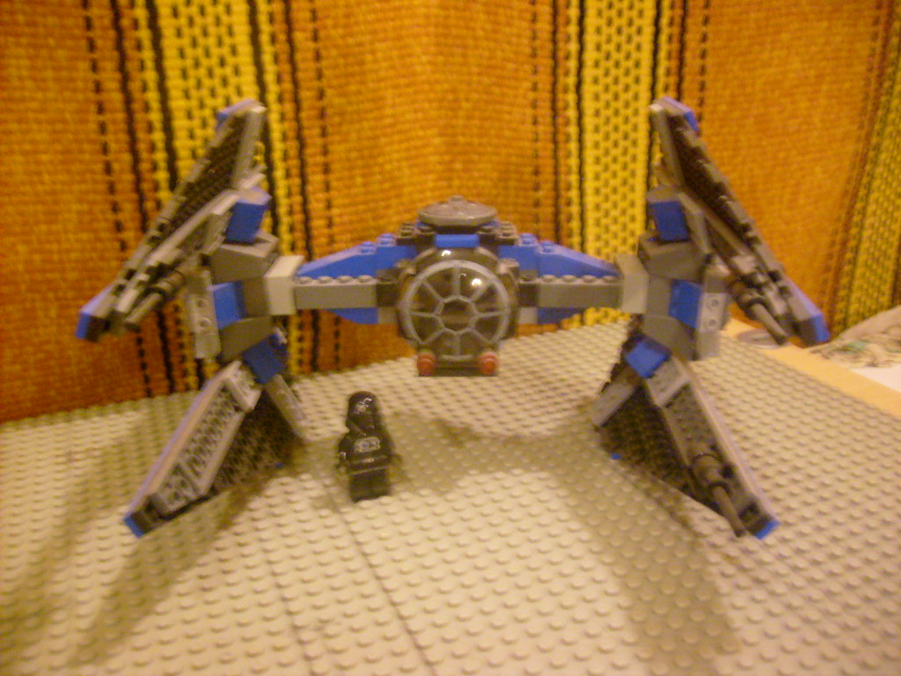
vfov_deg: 40.7
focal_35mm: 35
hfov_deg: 52.6
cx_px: 450
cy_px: 338
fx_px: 911
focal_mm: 5.8
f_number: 2.8
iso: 200
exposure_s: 1/3
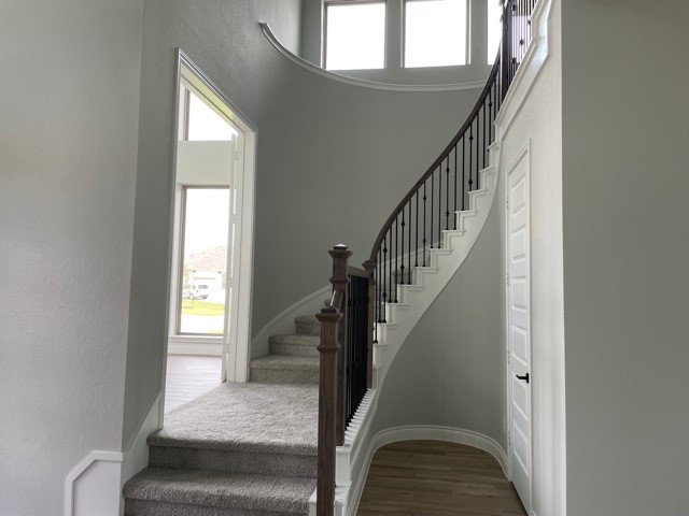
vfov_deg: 53.1
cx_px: 344
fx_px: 518
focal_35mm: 26
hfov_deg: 67.3
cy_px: 258
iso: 40
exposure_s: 1/121
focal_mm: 4.2
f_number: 1.6
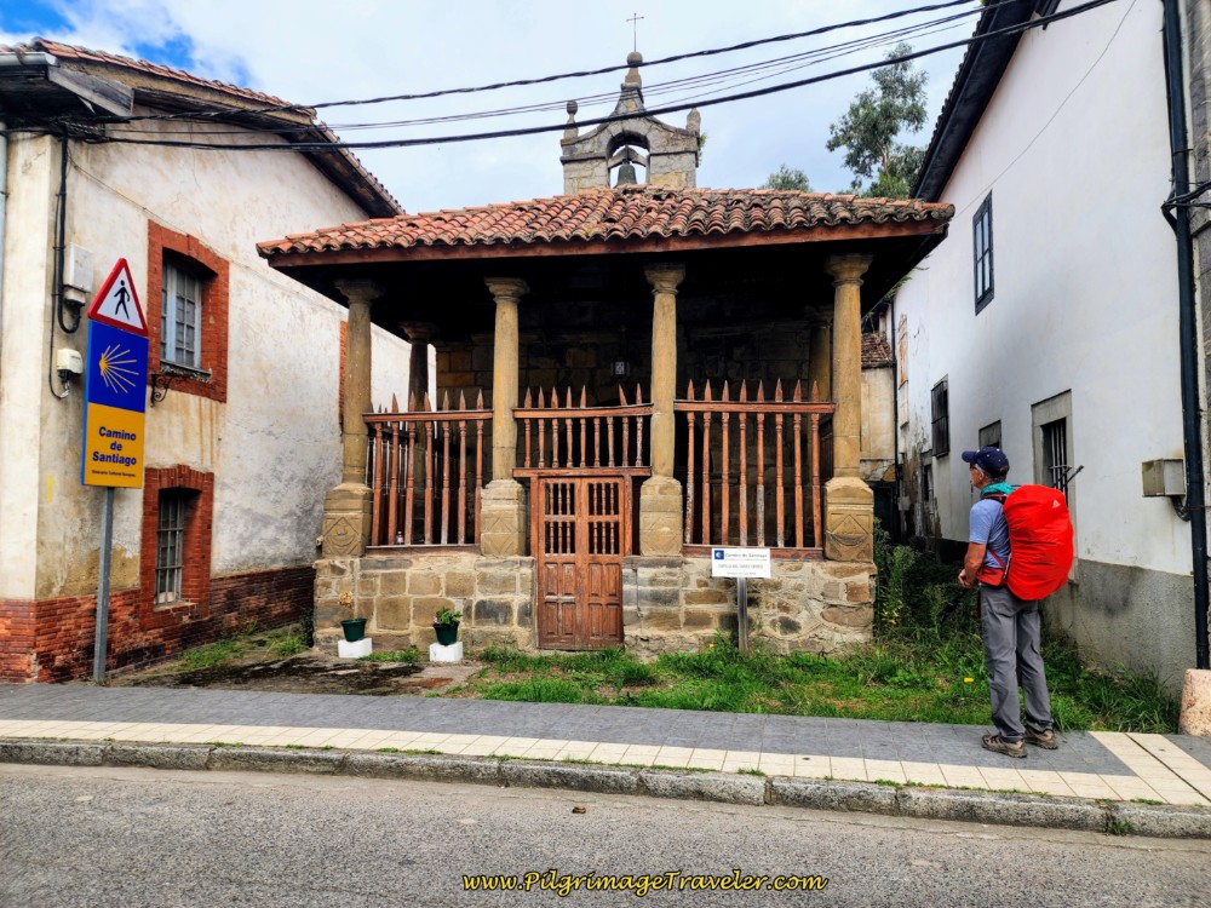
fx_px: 805
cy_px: 454
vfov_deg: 58.9
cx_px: 606
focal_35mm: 23
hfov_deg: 73.9
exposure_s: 1/580
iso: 12
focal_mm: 6.4
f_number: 1.8
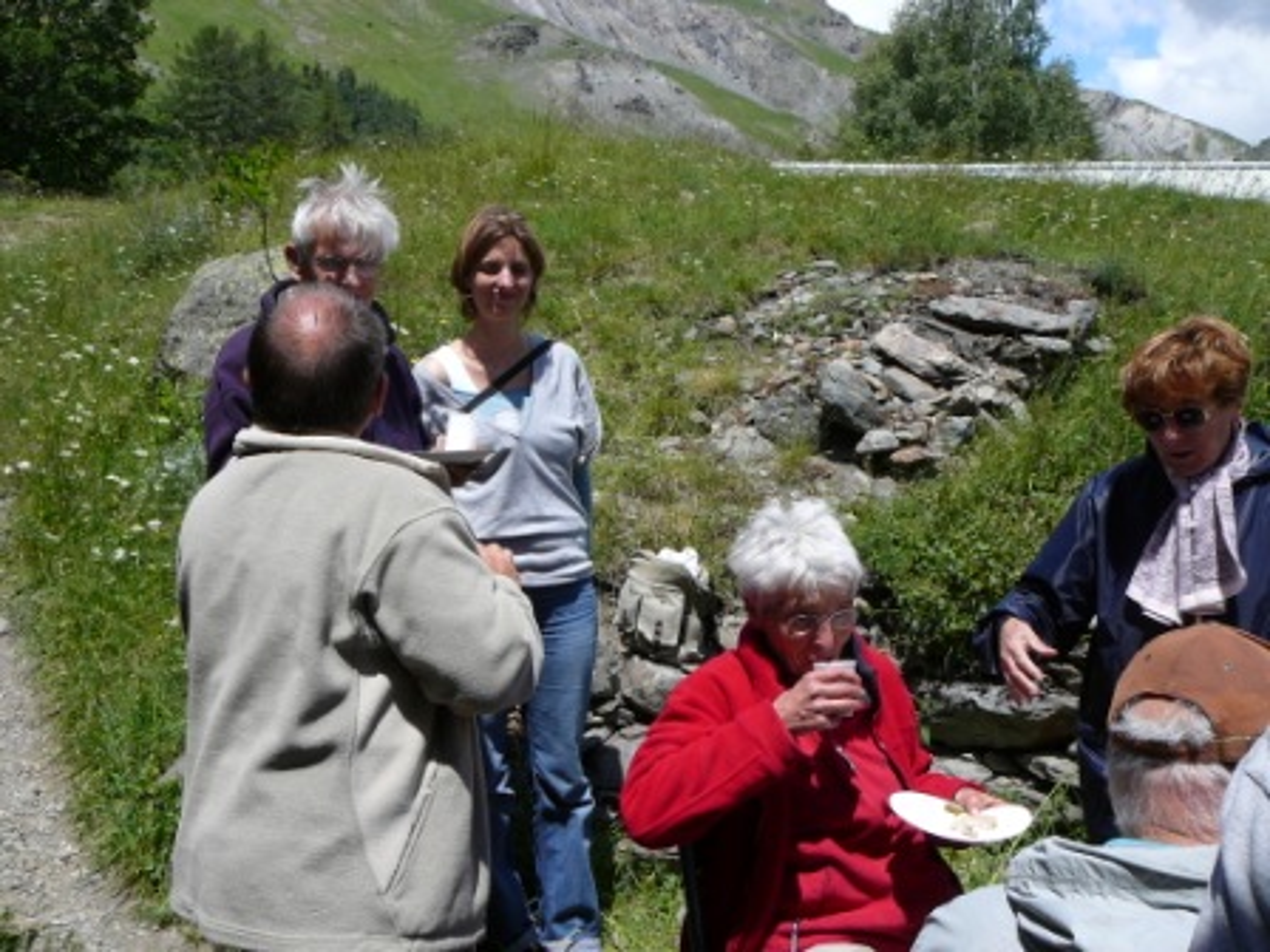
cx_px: 635
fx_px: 1284
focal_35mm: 35
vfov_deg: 40.7
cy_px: 476
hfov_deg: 52.6
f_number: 5
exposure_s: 1/400
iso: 80
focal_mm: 5.2
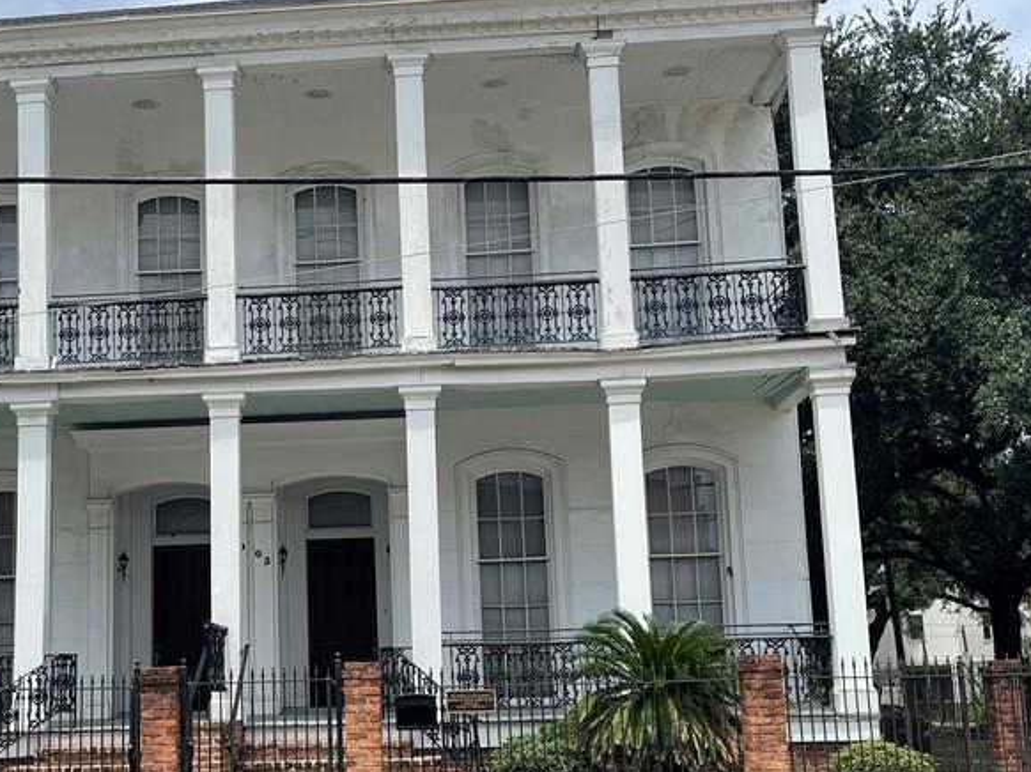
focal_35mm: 44
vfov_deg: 32.7
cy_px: 467
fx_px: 1310
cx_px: 314
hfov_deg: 42.2
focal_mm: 5.1
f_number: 1.6
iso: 32
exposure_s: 1/4202
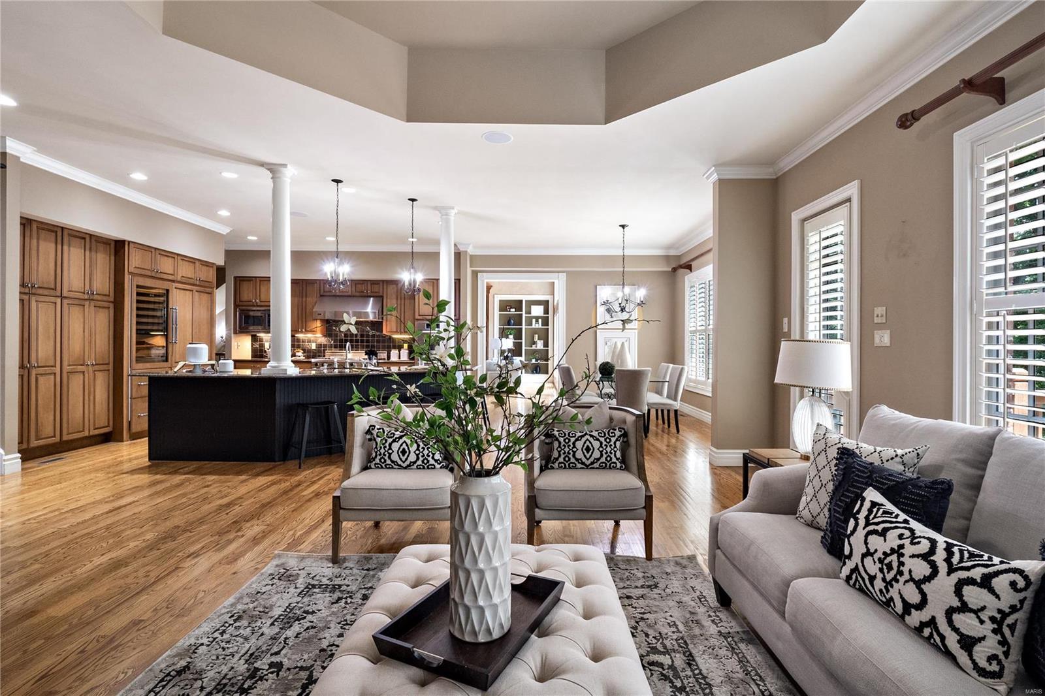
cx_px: 522
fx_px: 464
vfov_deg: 73.7
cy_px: 348
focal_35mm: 16
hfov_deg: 96.7
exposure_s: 1/80
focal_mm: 8
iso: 400
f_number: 8
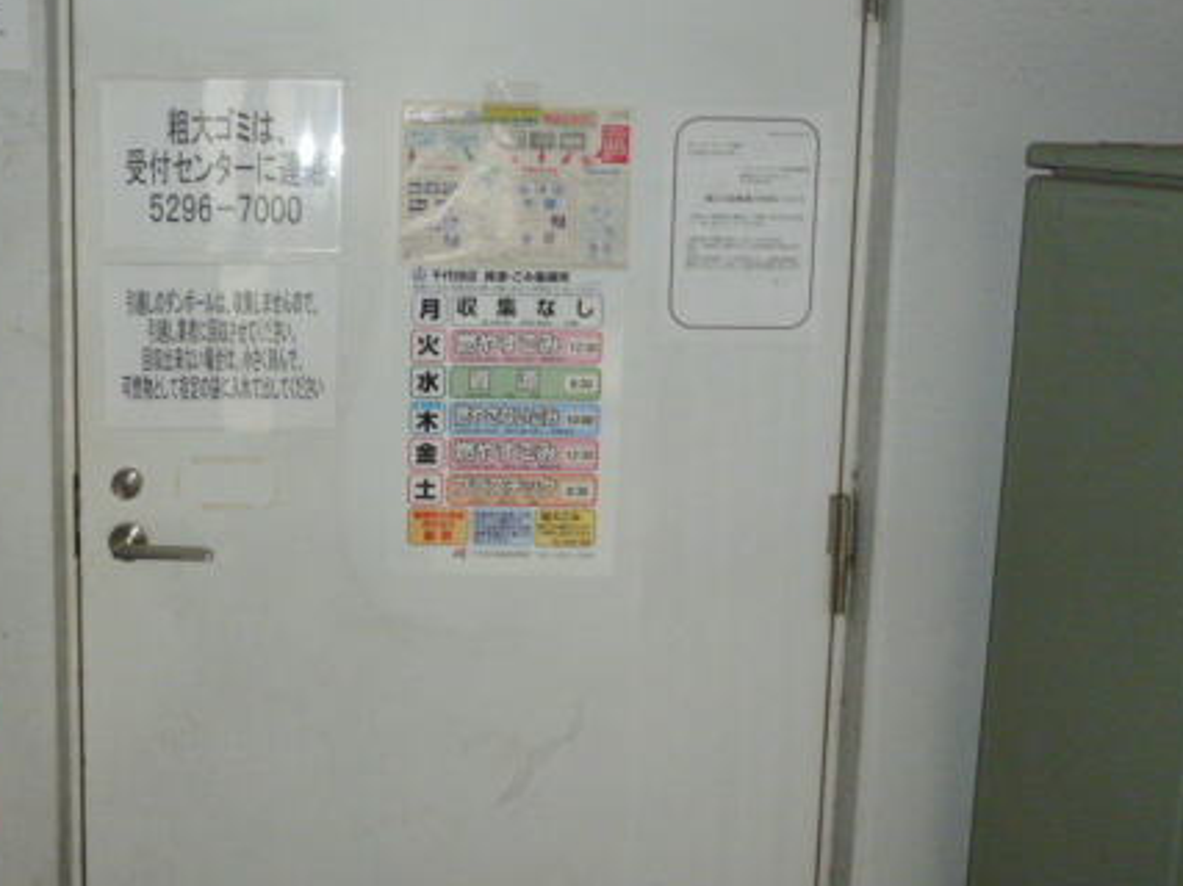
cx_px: 357
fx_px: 1435
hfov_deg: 43.9
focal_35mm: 42
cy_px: 354
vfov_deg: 34.2
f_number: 3.1
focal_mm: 5
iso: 250
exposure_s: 1/60
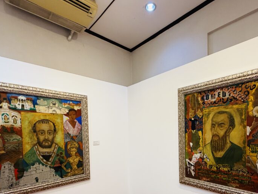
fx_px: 156
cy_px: 140
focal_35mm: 21
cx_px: 148
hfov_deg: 78.5
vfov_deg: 60.7
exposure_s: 1/60
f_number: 2.2
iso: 250
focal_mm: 2.22
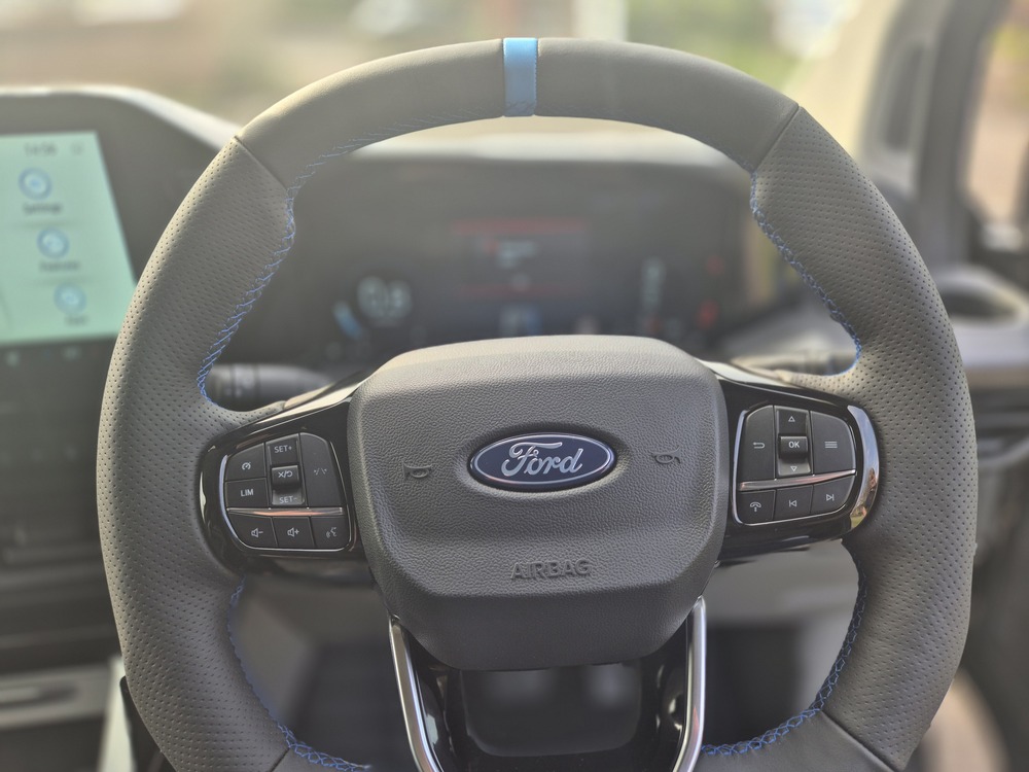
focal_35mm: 23
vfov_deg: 58.9
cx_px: 514
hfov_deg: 73.9
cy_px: 386
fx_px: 684
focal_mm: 5.4
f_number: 1.8
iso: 25
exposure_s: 1/159
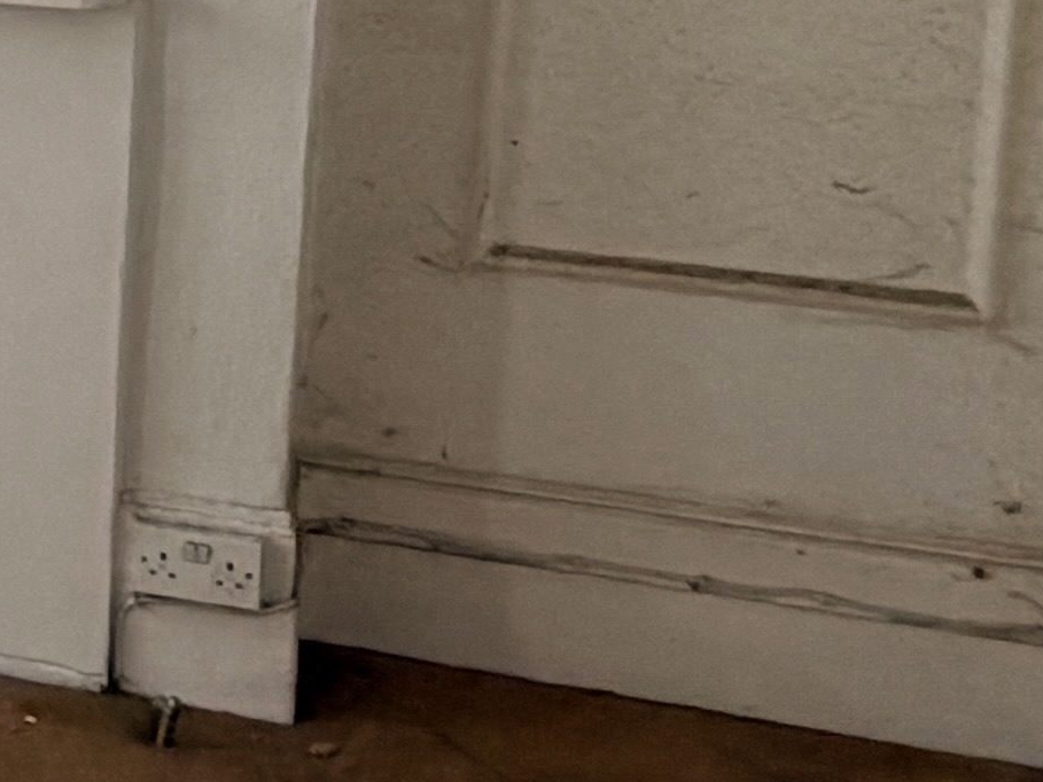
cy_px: -155
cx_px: -913
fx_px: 2652
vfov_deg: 16.1
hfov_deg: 17.4
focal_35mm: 88
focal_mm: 2.22
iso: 200
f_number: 2.2
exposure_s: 1/100
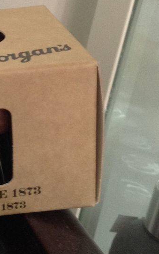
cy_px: 64
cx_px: -98
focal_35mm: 103
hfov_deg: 12.0
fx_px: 715
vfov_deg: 20.1
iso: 80
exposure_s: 1/24
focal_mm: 3.3
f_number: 2.4
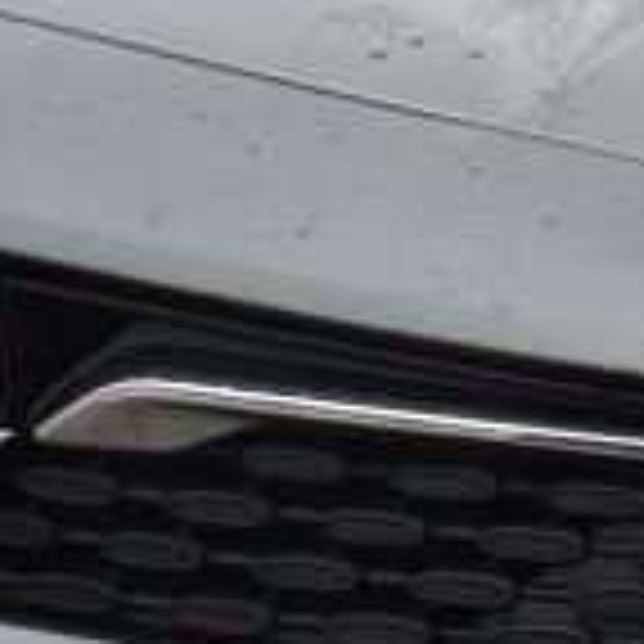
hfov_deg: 6.0
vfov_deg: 6.0
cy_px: 266
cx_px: 531
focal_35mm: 292
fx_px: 6146
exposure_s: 1/320
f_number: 9
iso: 500
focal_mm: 48
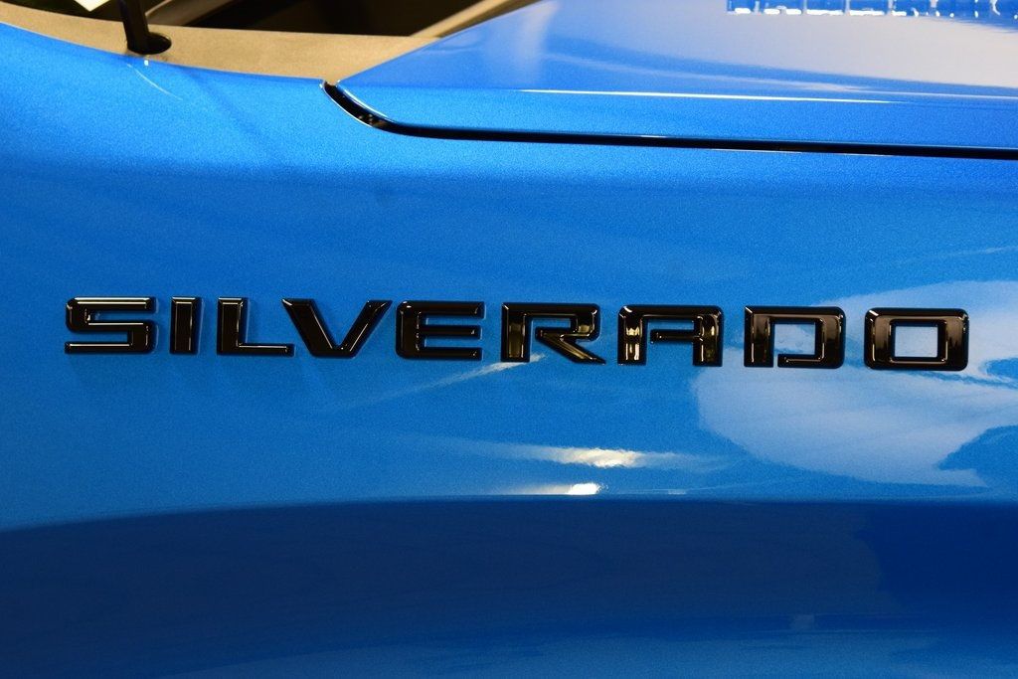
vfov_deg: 15.7
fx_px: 2460
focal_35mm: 87
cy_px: 340
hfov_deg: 23.4
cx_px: 509
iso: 1100
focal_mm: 58
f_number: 7.1
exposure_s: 1/30
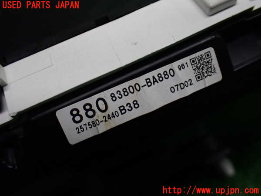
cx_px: 130
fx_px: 226
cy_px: 98
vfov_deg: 46.8
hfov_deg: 60.0
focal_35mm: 30
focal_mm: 5.4
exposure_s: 1/125
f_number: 2.3
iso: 200
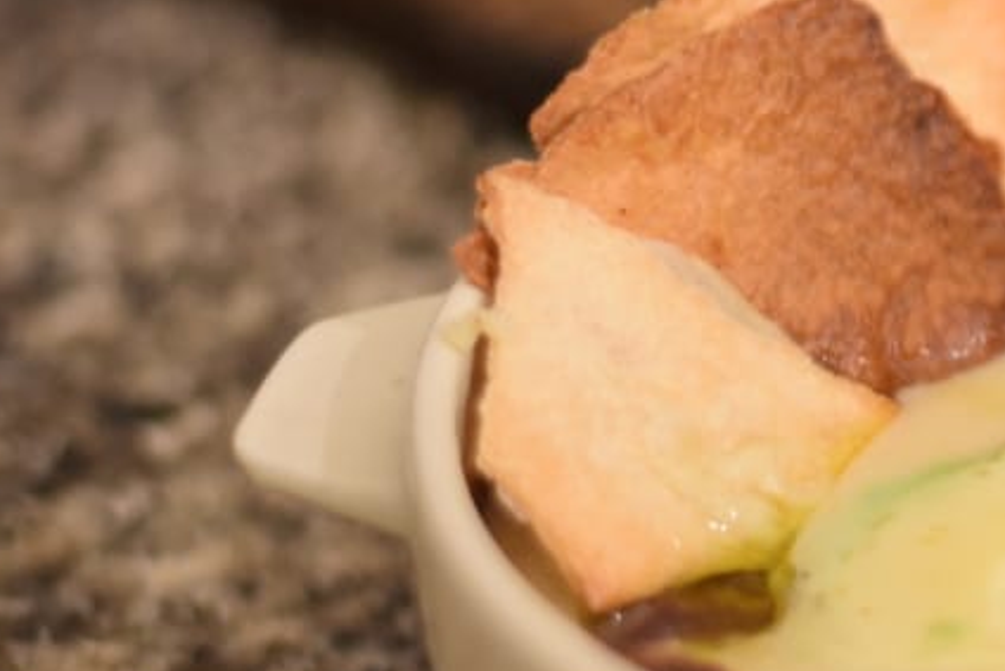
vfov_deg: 9.1
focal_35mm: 151
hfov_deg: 13.1
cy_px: 273
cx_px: 1365
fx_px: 4217
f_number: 1.8
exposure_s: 1/60
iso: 900
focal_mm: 50
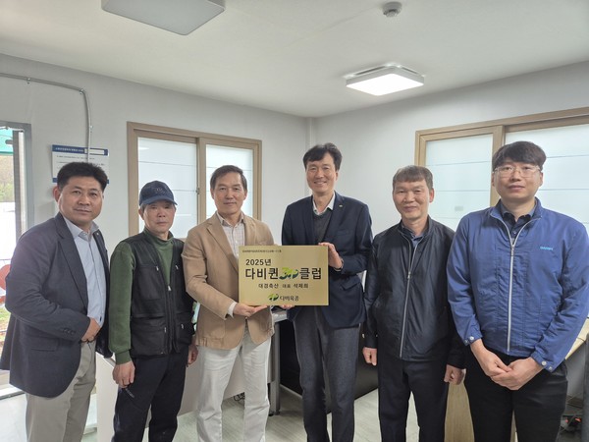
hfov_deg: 73.9
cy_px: 221
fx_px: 391
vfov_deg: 58.9
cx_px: 294
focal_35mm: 23
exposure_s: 1/120
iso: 400
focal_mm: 5.4
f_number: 1.8
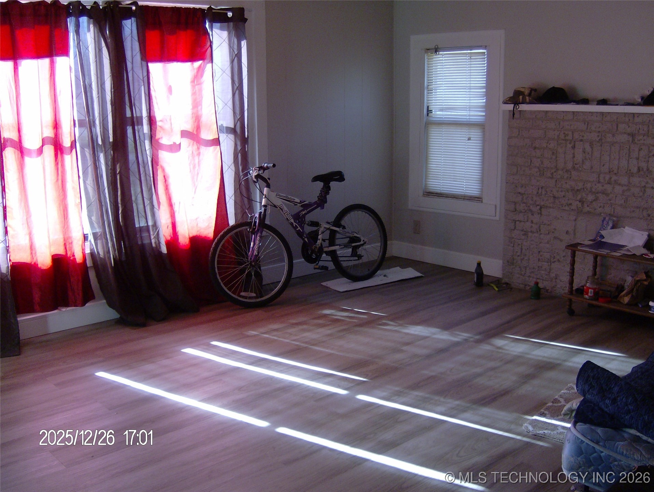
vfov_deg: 39.7
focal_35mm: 36
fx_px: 681
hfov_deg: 51.3
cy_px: 246
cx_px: 327
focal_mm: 6
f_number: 2.8
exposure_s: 1/94.5
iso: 100
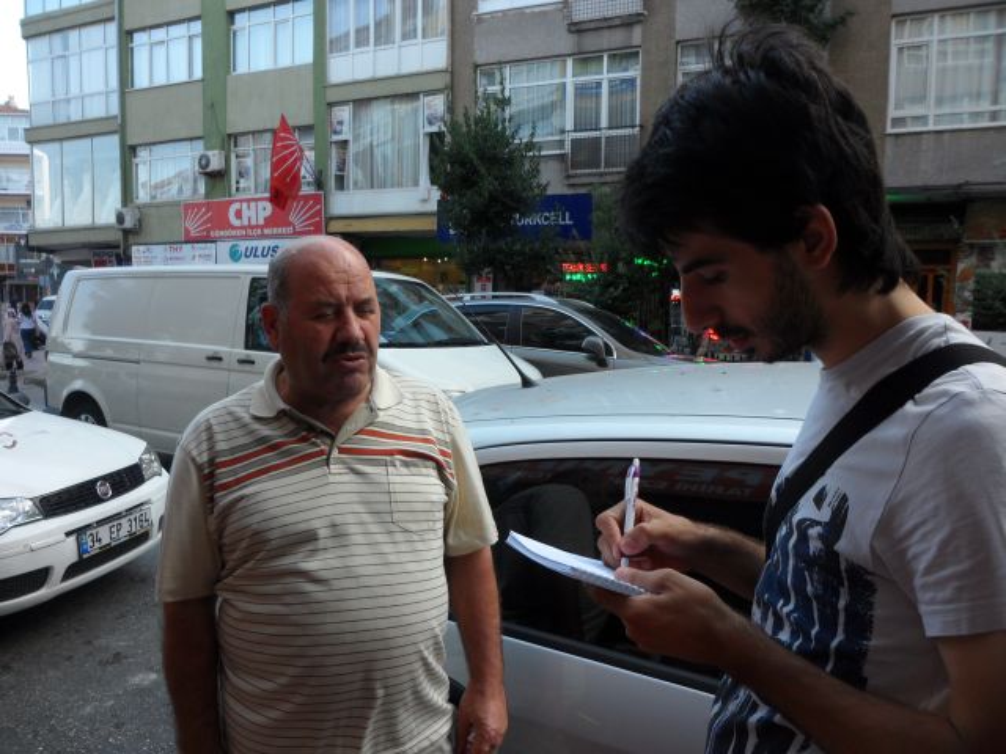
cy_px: 377
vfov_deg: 51.4
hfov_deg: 65.3
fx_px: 785
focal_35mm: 27
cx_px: 503
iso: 80
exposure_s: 1/90
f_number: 3.5
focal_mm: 4.9
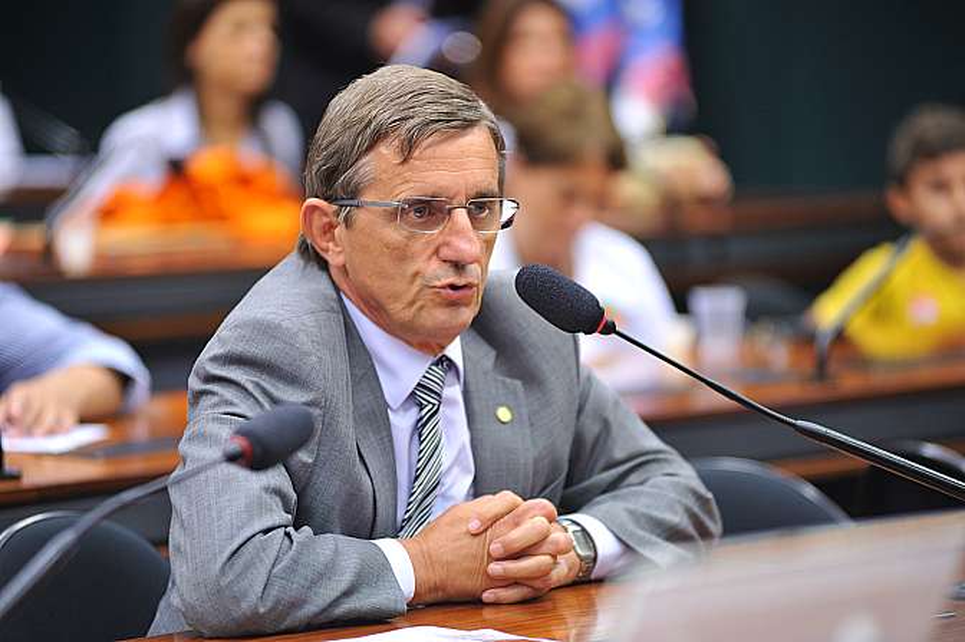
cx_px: 482
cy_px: 321
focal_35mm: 185
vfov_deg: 7.4
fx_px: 4955
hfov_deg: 11.1
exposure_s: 1/200
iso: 1000
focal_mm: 185
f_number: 2.8
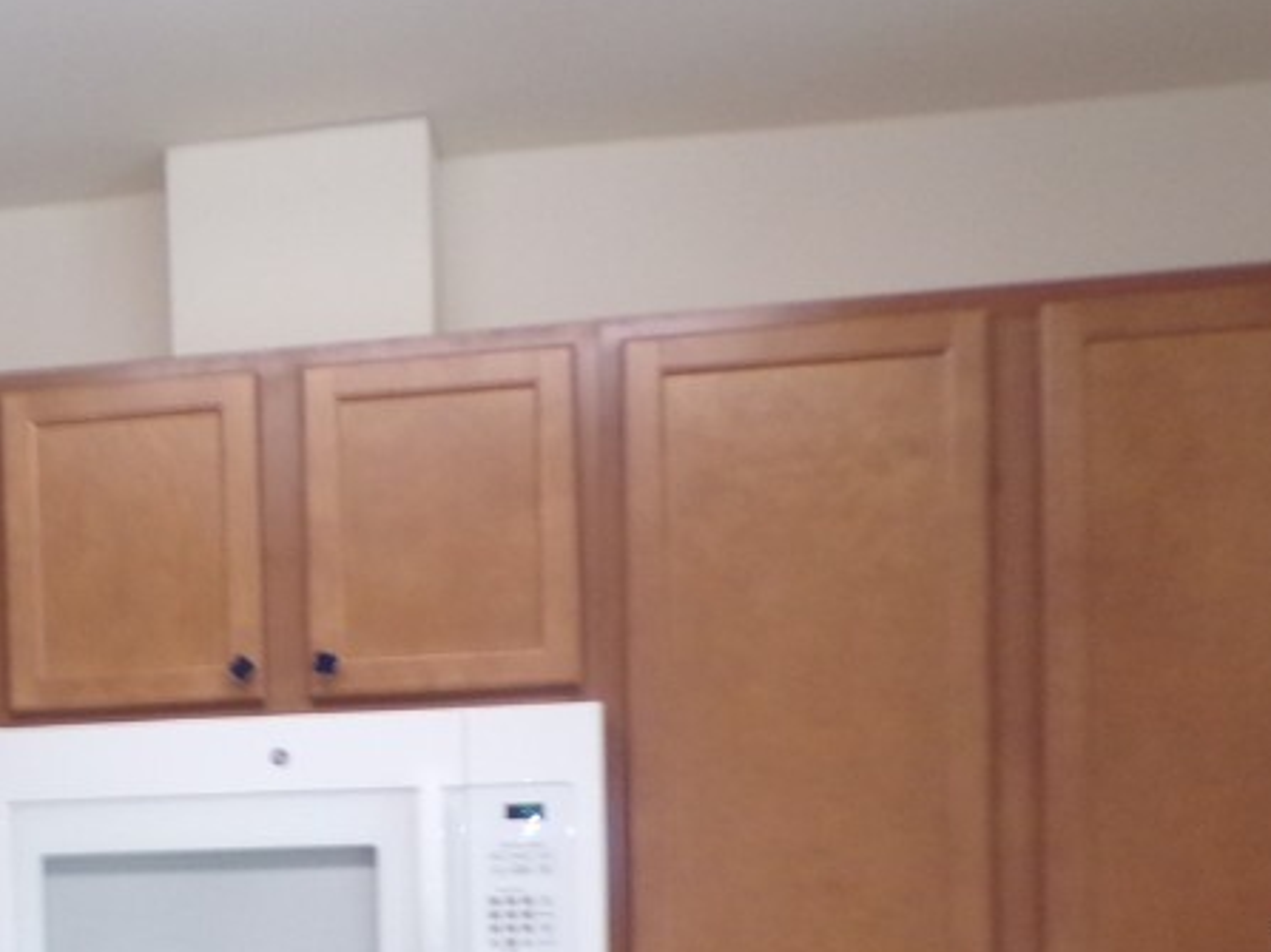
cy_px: 938
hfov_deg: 32.8
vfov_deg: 25.3
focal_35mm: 55
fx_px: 2019
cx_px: 85
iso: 200
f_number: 3
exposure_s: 1/34
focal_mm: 4.3
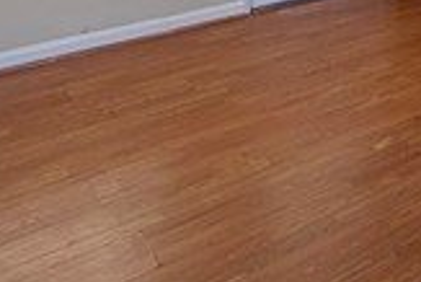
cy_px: -189
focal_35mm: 57
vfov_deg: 19.4
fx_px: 667
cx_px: 555
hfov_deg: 28.4
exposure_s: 1/120
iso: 125
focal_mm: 2.22
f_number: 2.2
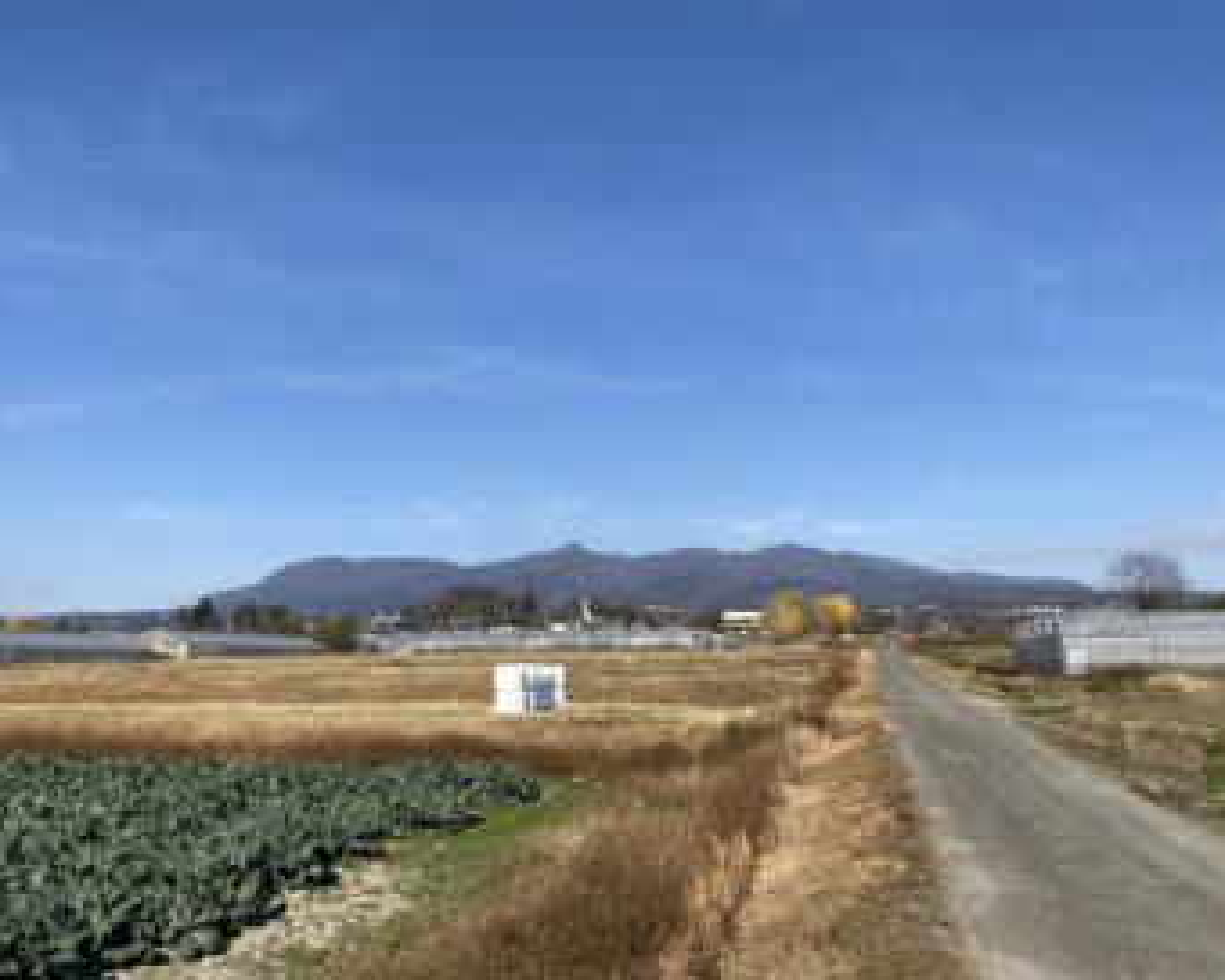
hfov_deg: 62.2
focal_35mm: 28
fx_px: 1015
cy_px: 477
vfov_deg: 51.5
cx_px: 614
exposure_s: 1/3497
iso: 32
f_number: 1.8
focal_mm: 4.25
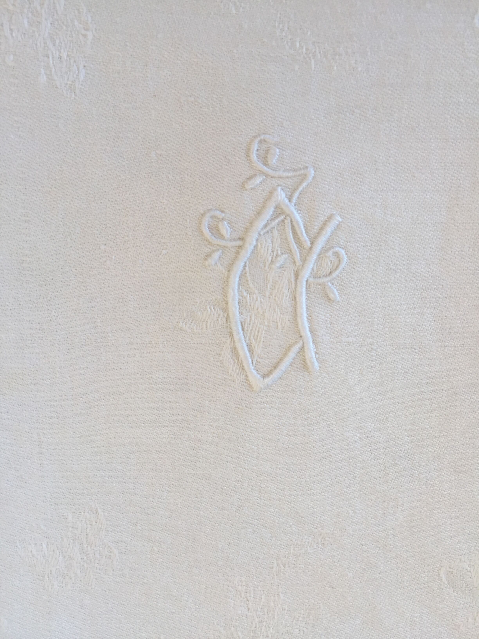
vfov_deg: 61.7
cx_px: 240
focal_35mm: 29
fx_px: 535
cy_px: 320
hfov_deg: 48.2
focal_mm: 4.15
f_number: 2.2
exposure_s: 1/111
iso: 32
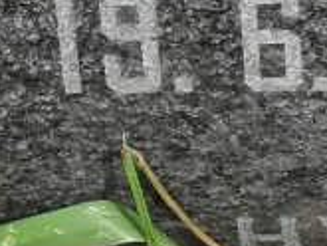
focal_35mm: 560
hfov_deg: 3.5
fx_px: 5294
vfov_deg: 2.7
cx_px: 803
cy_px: 16
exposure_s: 1/500
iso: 100
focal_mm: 13.6
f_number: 5
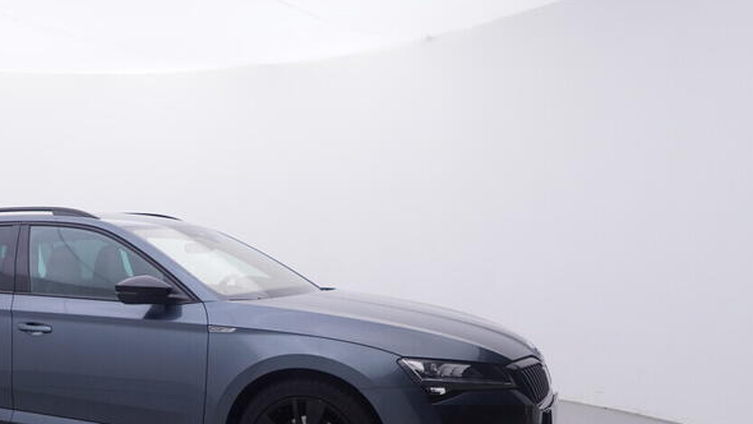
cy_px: 351
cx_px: 115
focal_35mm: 41
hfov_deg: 46.0
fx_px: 817
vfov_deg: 28.3
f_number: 5
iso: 200
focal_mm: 15
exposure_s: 1/80
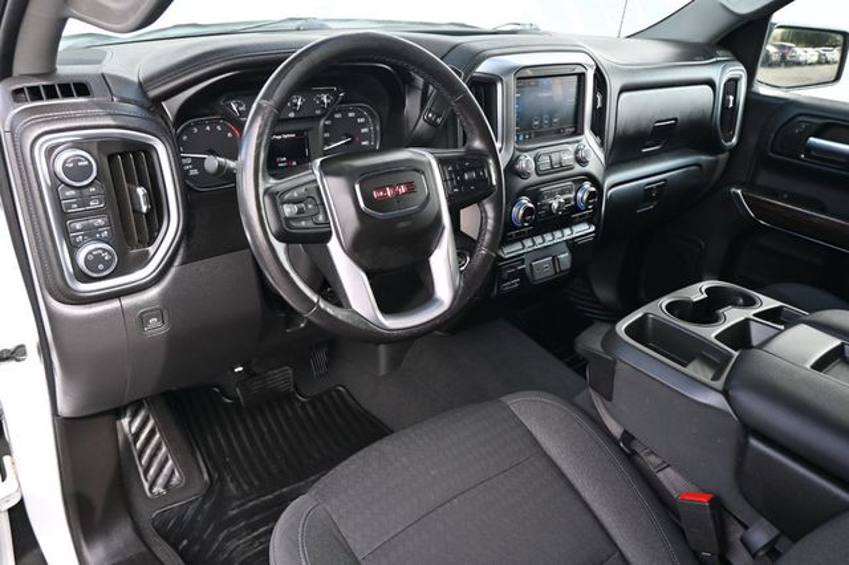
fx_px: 619
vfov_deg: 49.1
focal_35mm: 26
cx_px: 424
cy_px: 282
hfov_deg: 68.9
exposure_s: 1/250
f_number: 4
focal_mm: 17.5
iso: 400
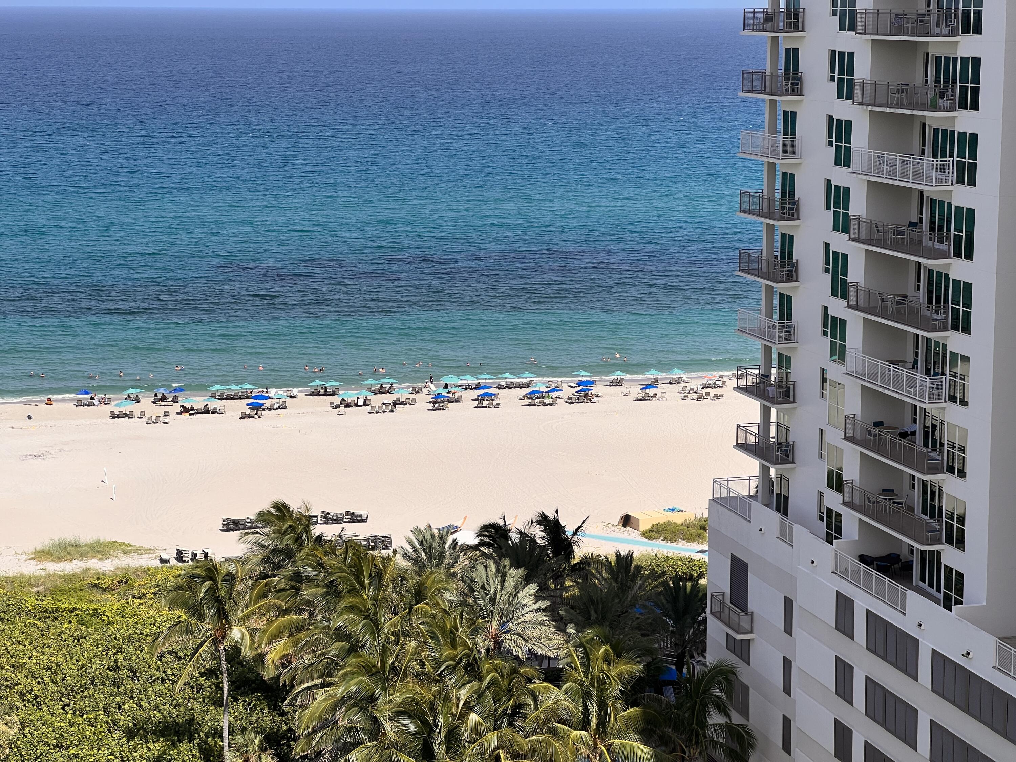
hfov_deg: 25.3
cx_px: 508
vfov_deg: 19.1
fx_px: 2260
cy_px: 381
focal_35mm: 77
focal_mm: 9
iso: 32
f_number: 2.8
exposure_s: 1/815
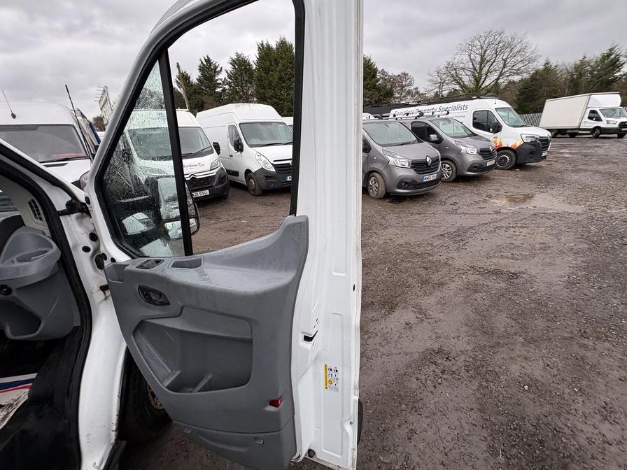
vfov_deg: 85.7
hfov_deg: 102.1
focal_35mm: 14
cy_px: 235
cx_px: 314
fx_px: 254
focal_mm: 2.22
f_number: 2.2
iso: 32
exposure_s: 1/99
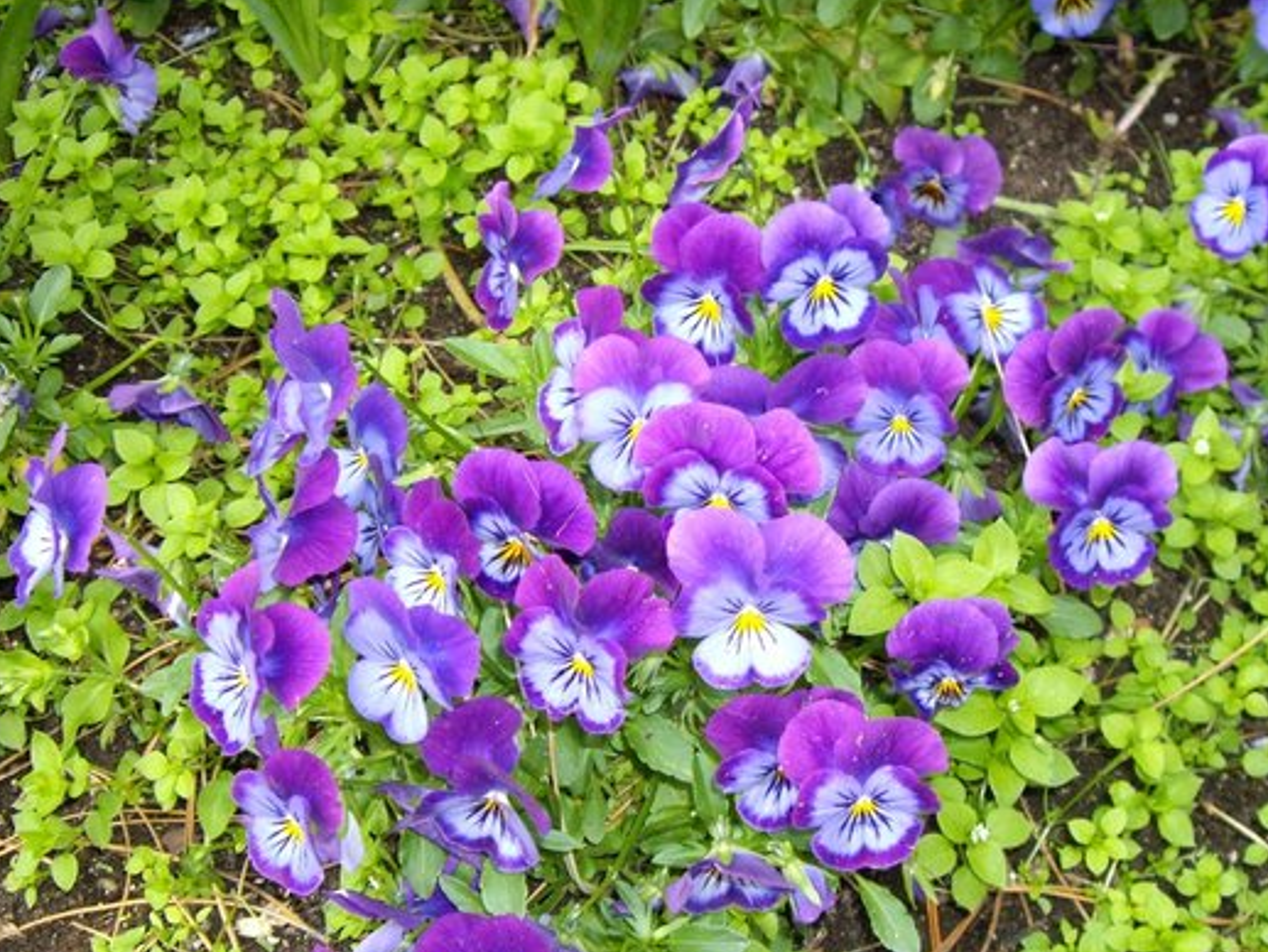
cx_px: 643
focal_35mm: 47
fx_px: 1722
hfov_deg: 40.4
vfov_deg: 30.8
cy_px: 559
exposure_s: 1/60
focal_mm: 6.2
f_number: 2.7
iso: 100
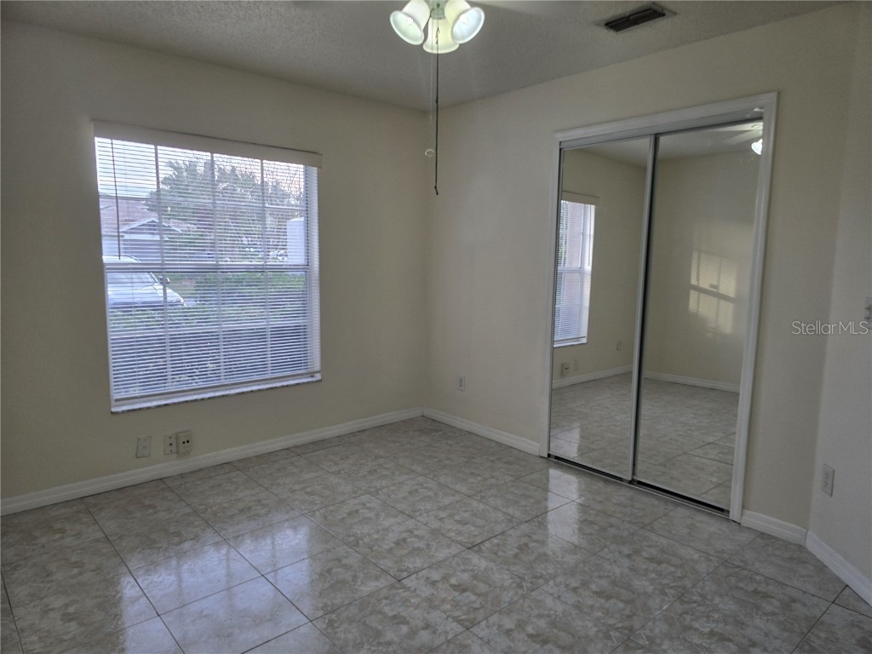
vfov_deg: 58.9
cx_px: 436
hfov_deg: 73.9
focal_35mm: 23
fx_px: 579
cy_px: 327
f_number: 1.7
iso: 64
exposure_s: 1/120
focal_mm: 6.3
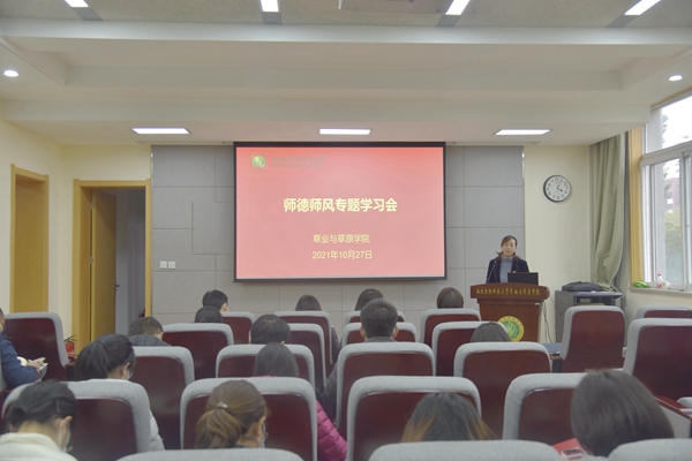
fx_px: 615
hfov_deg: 58.7
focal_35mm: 32
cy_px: 230
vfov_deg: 41.1
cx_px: 346
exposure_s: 1/50
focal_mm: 32
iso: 200
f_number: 4
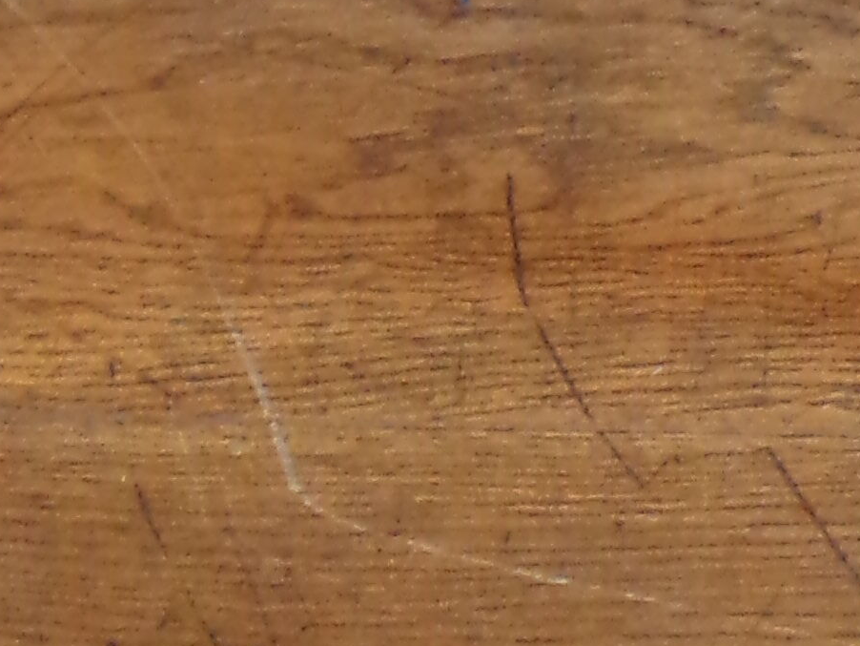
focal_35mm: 143
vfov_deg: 8.9
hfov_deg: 13.8
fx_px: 3554
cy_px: -1151
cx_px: 598
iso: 336
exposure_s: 1/17
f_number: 3.1
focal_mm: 5
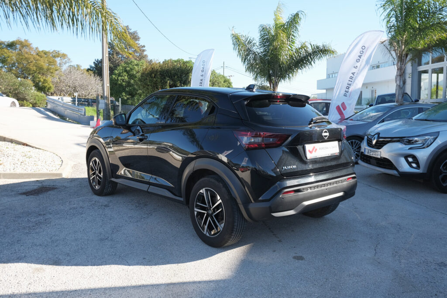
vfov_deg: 42.3
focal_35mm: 31
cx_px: 224
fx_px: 385
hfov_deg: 60.3
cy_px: 149
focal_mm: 20.9
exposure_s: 1/80
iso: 160
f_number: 9
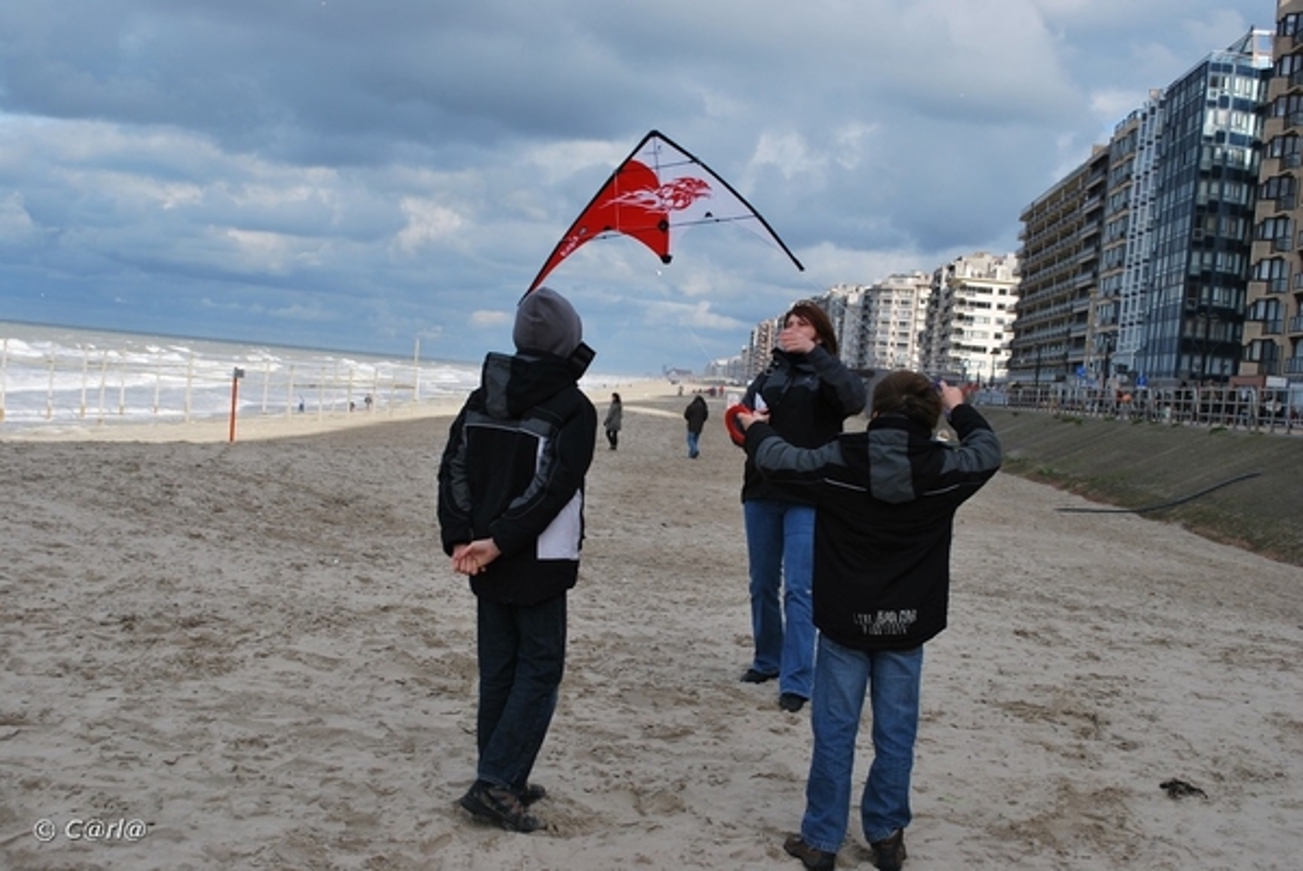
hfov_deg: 41.1
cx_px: 652
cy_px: 436
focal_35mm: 48
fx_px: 1739
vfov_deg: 28.1
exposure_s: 1/200
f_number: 7.1
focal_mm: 32
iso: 100
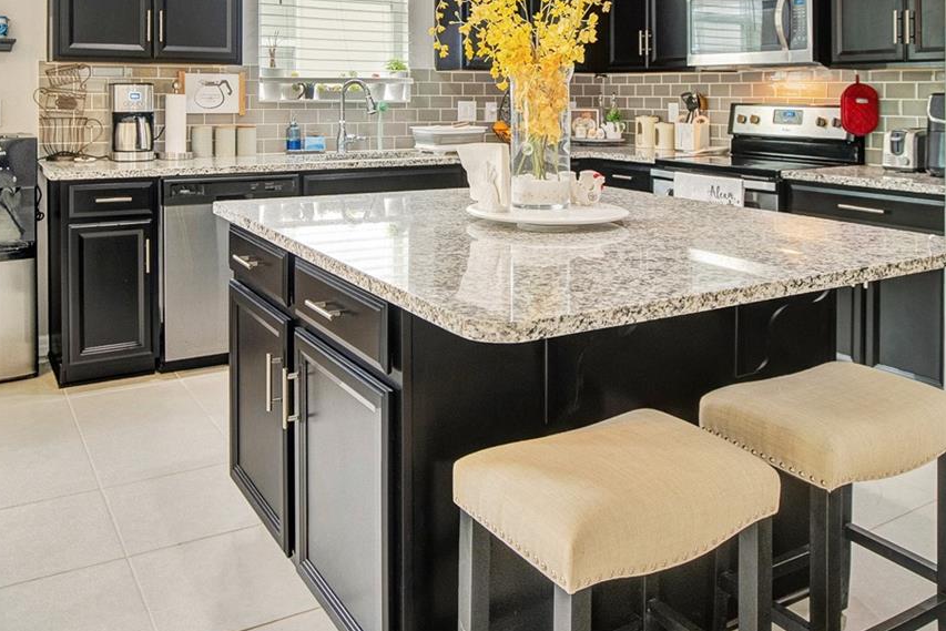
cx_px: 434
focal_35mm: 30
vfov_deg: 41.3
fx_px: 788
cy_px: 103
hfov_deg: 61.8
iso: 3200
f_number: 5
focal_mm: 16
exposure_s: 1/60
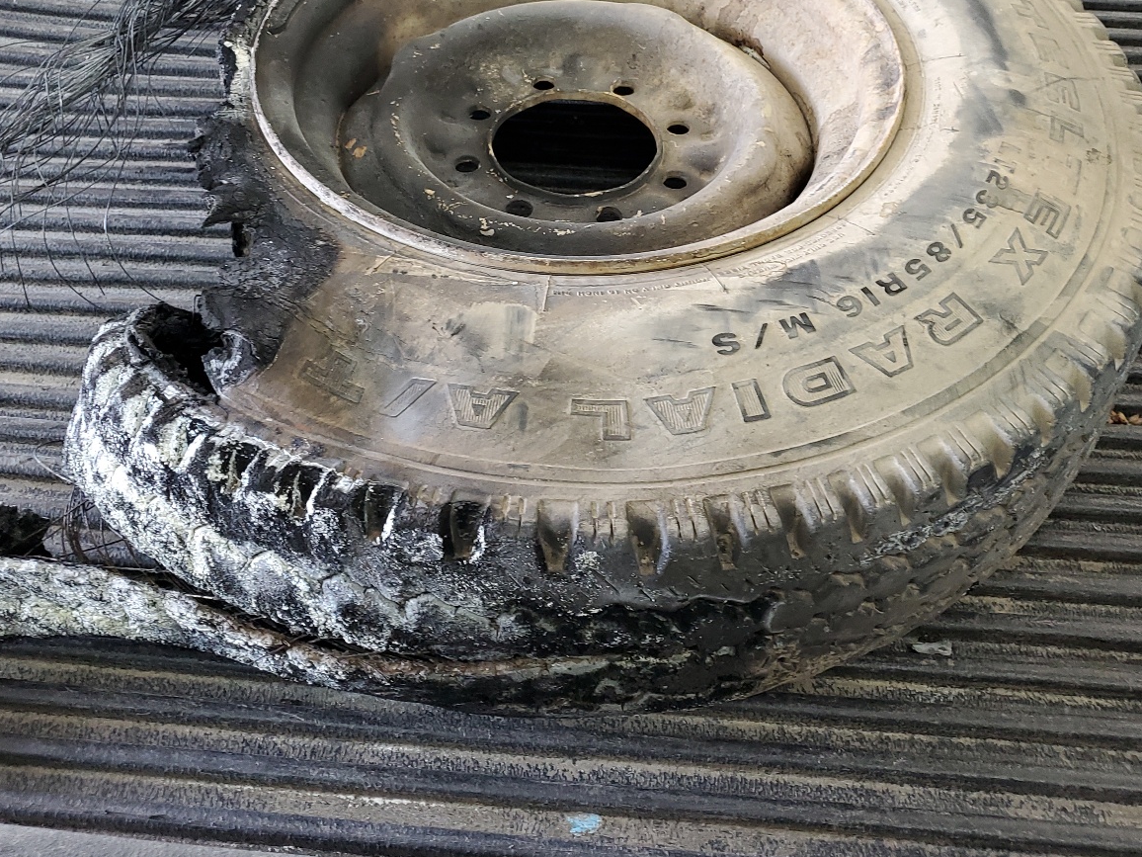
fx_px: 1188
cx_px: 559
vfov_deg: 39.1
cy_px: 273
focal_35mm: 36
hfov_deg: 51.4
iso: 98
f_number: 1.5
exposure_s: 1/60.2
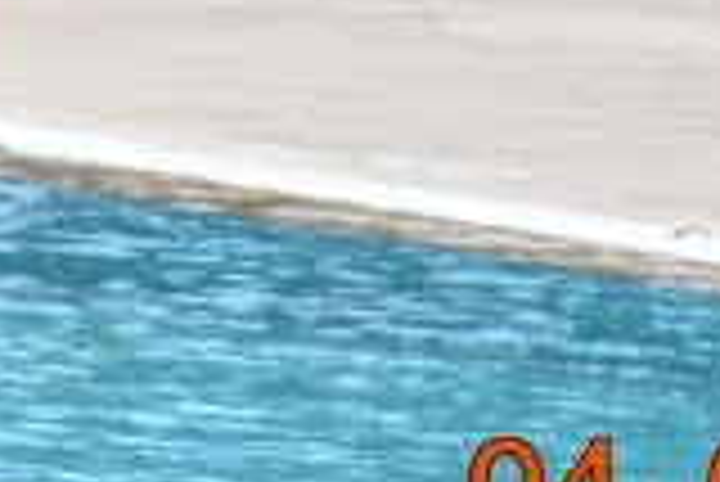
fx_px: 36532
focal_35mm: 1825
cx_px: -344
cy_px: -973
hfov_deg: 1.1
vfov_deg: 0.8
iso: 200
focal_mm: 170
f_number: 5.6
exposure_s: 1/640
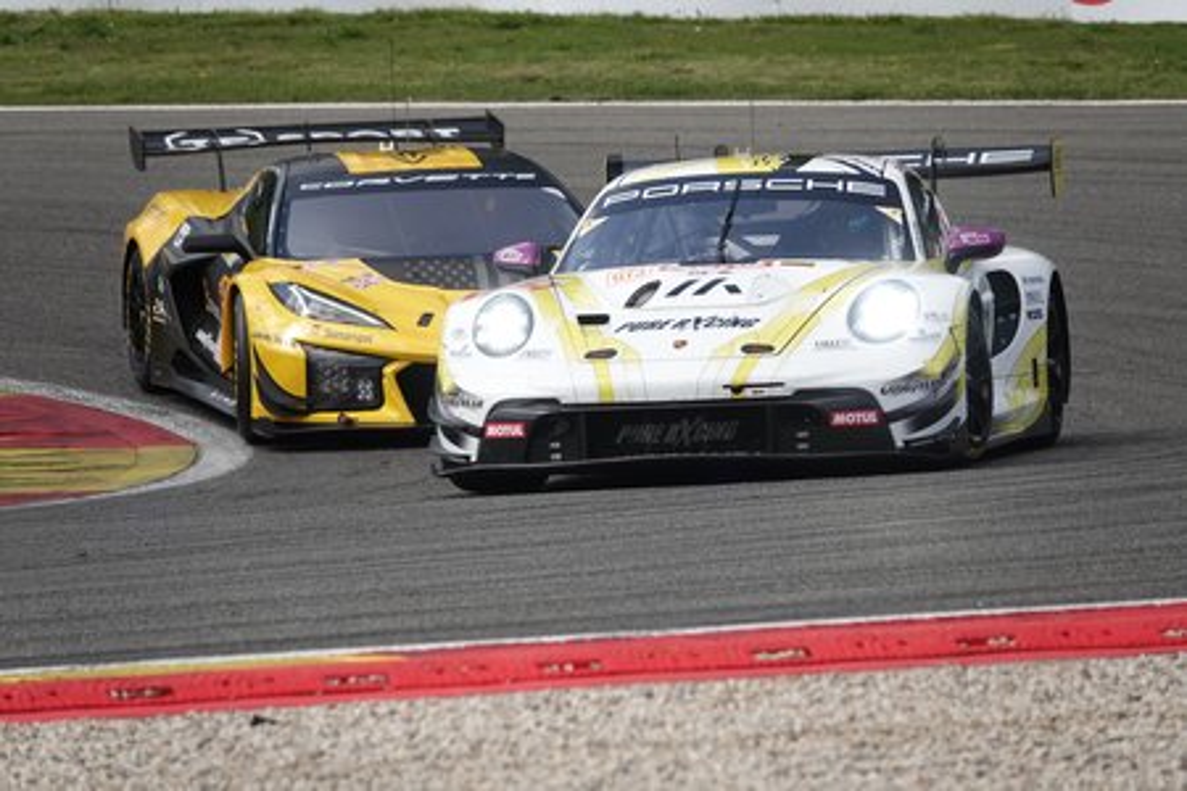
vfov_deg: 3.9
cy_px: 396
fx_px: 11572
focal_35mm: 351
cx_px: 594
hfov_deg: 5.9
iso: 125
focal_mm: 128.59
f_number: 4
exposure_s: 1/800
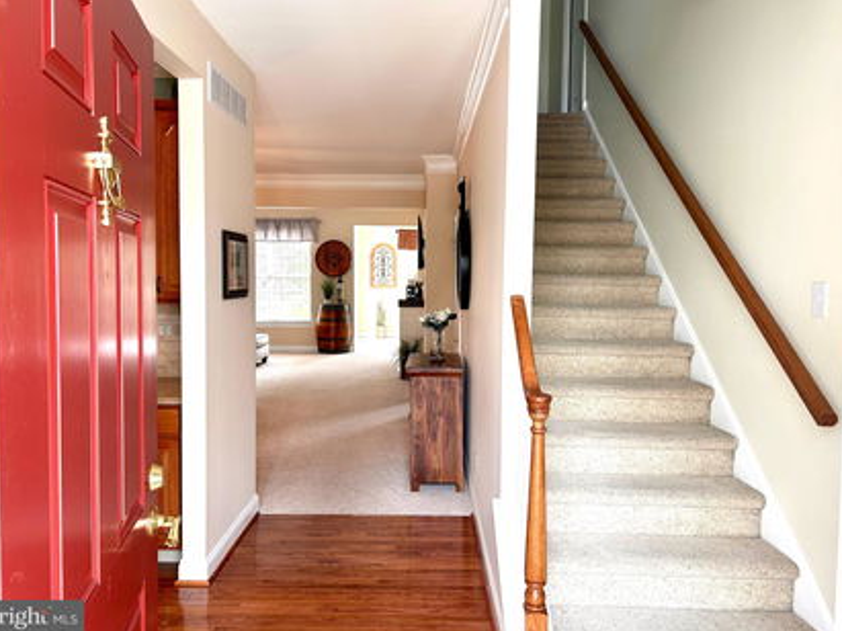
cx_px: 415
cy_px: 307
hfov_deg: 65.3
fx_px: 657
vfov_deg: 51.3
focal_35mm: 27
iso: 64
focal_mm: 5.7
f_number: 1.5
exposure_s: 1/120
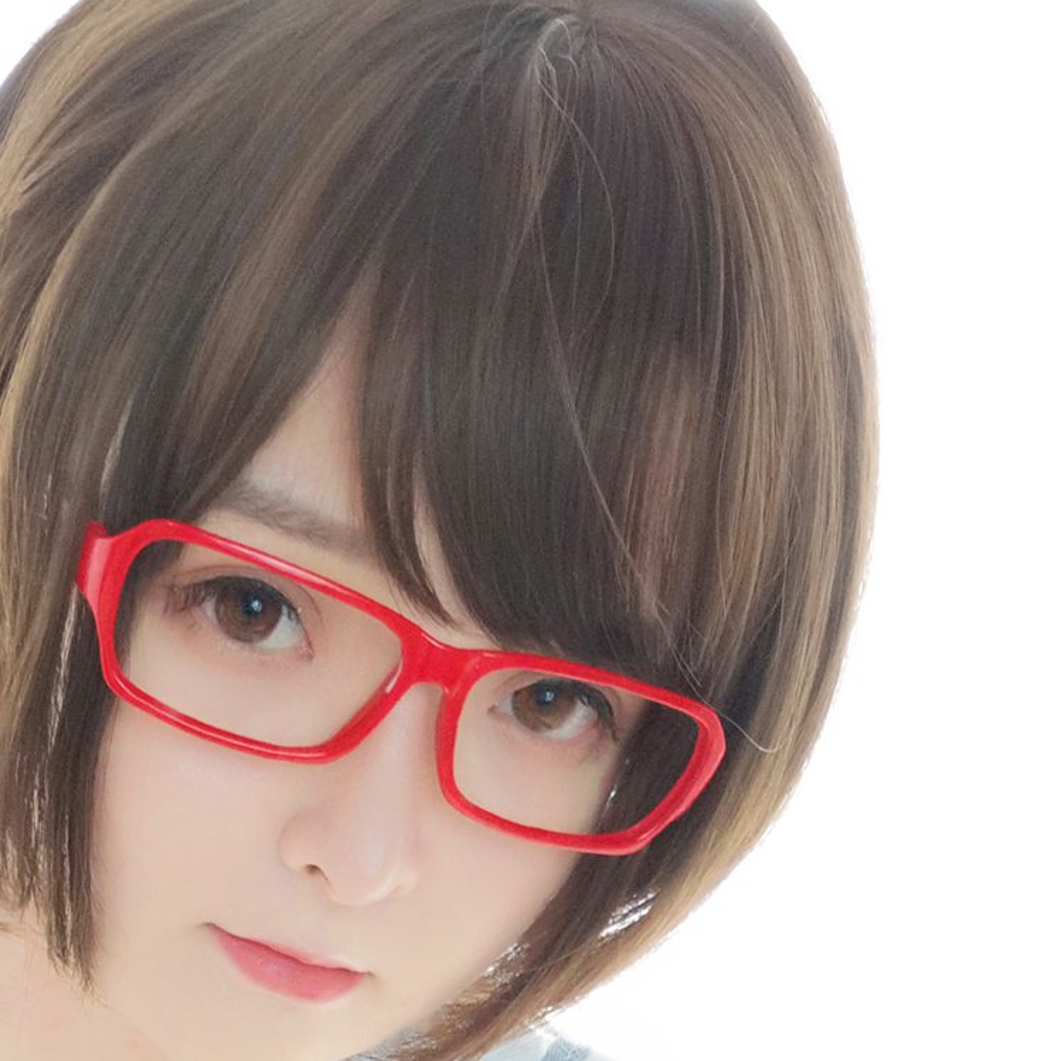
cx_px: 112
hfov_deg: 28.0
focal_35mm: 59
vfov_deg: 25.9
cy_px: 1283
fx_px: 2046
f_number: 1.8
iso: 100
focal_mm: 4.36
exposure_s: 1/50
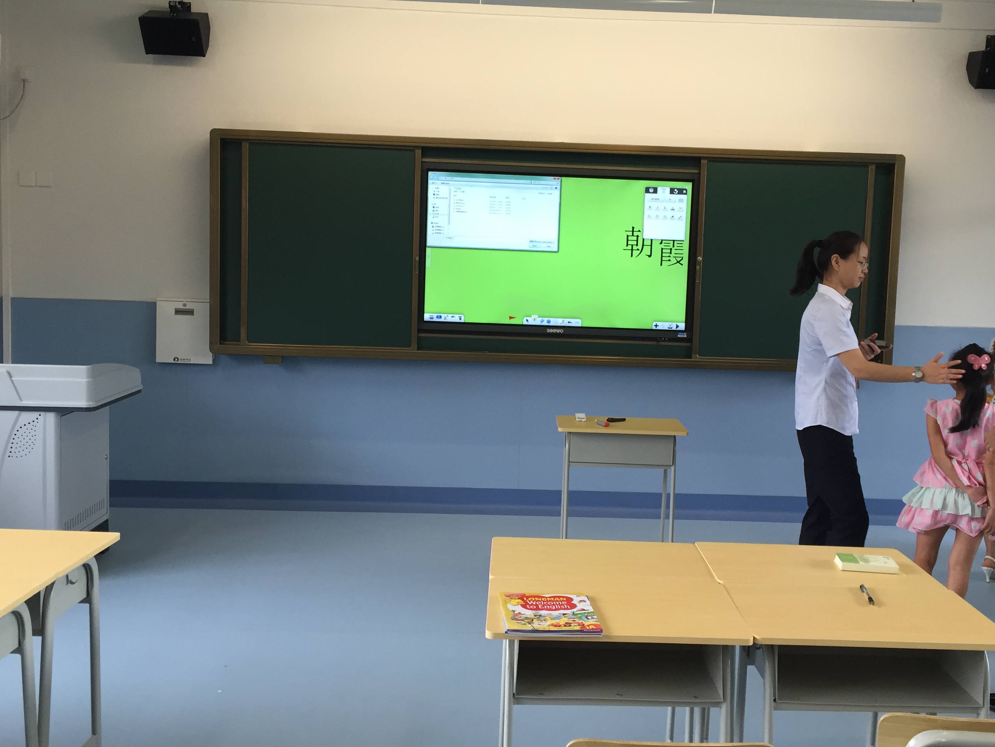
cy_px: 353
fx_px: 1064
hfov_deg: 50.1
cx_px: 539
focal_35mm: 37
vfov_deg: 38.7
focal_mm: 4.15
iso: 32
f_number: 2.2
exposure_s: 1/40
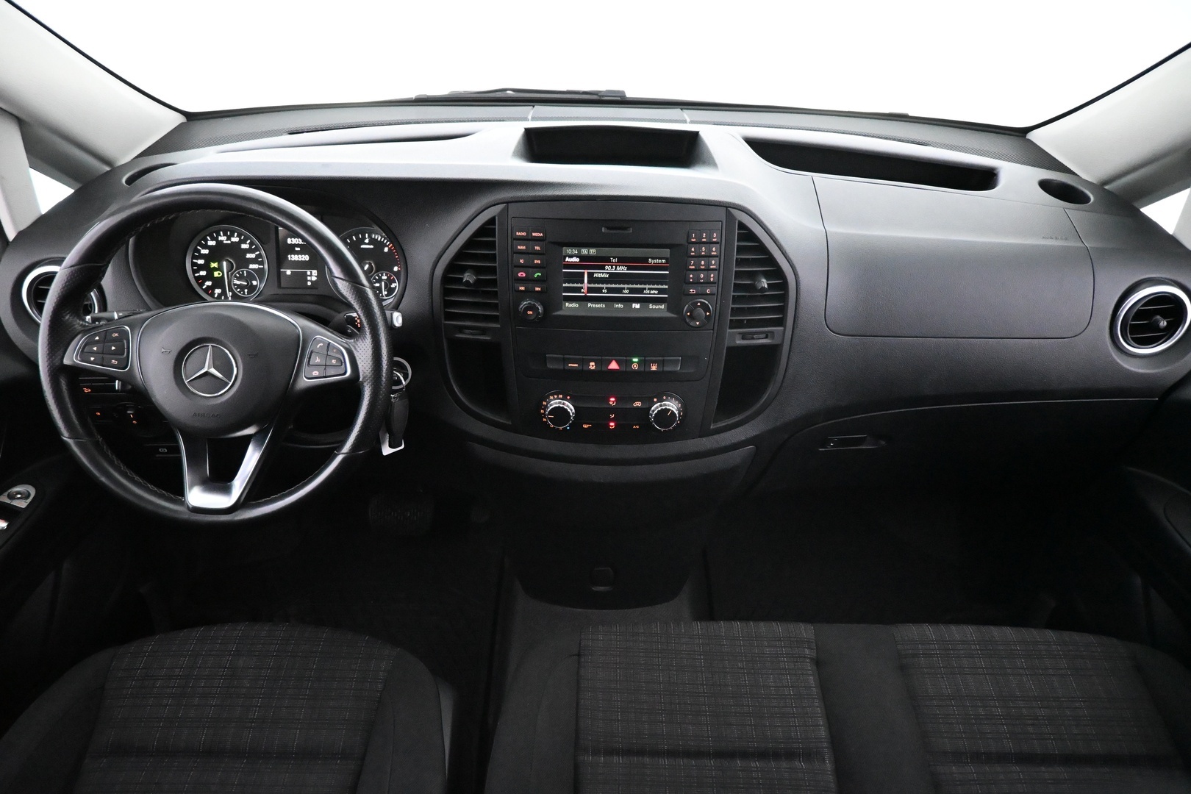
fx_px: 794
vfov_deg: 53.1
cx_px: 596
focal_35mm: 24
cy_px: 397
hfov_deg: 73.7
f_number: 3.5
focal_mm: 16
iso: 9000
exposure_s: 1/60
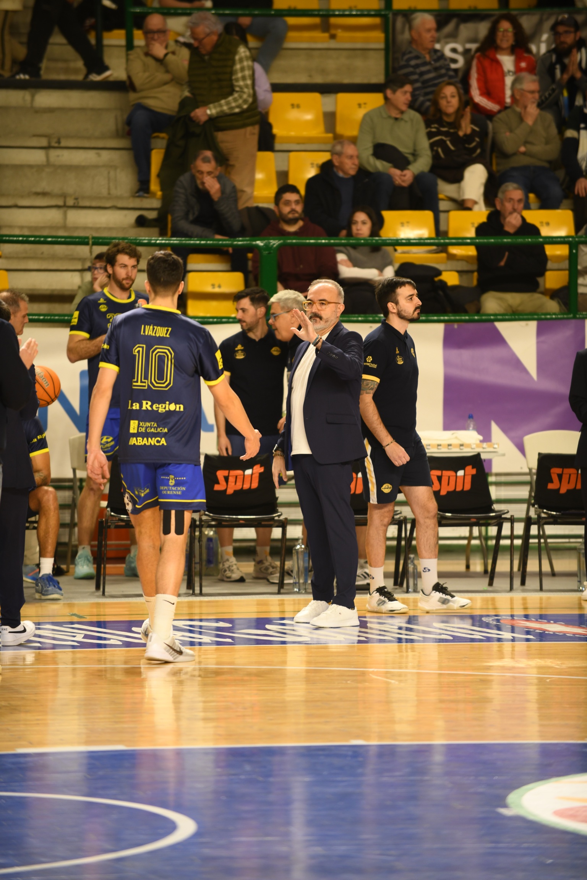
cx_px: 294
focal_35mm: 200
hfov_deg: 6.9
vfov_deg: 10.3
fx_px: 4891
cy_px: 440
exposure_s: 1/200
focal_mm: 200
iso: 560
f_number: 2.8
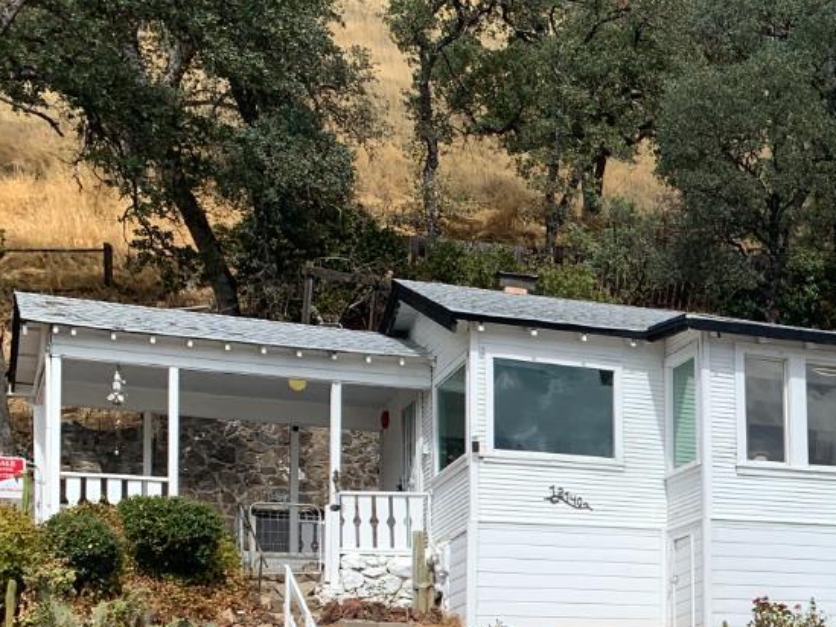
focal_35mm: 71
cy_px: 628
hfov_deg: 24.5
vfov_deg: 20.1
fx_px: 1715
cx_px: 1039
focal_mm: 4.25
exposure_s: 1/2681
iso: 25
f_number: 1.8
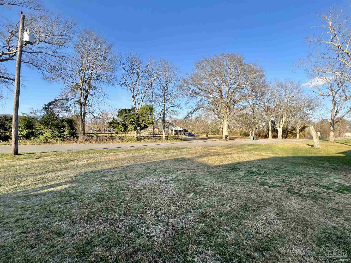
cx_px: 176
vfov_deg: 89.9
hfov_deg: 106.2
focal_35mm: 13
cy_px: 132
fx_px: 132
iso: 32
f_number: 1.8
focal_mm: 1.57
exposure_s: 1/694
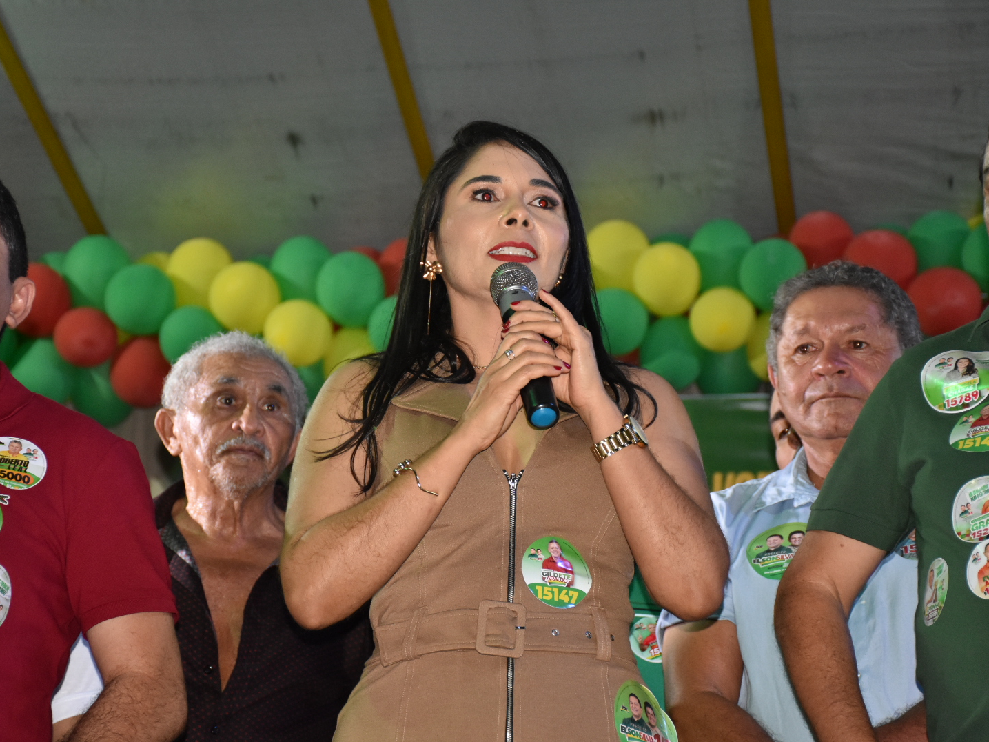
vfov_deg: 13.0
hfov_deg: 17.3
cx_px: 468
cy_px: 371
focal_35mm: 114
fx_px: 3257
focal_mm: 70
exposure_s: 1/100
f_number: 5.6
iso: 1600
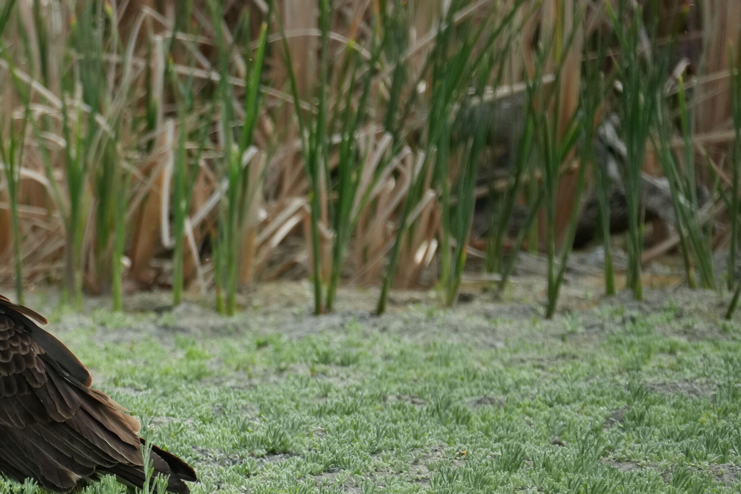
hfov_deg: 2.9
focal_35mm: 720
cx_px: -34
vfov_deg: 1.9
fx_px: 14819
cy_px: 381
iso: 800
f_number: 7.1
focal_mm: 300
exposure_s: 1/1250
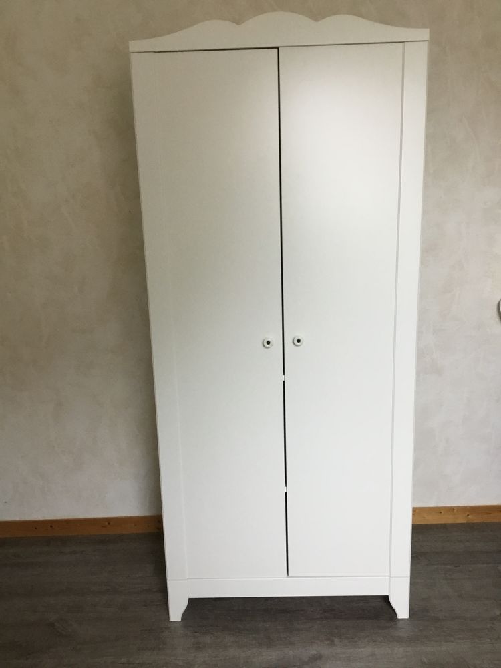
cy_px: 334
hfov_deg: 45.4
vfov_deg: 58.4
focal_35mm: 31
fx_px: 598
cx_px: 250
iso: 125
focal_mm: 3.3
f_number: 2.4
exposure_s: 1/33
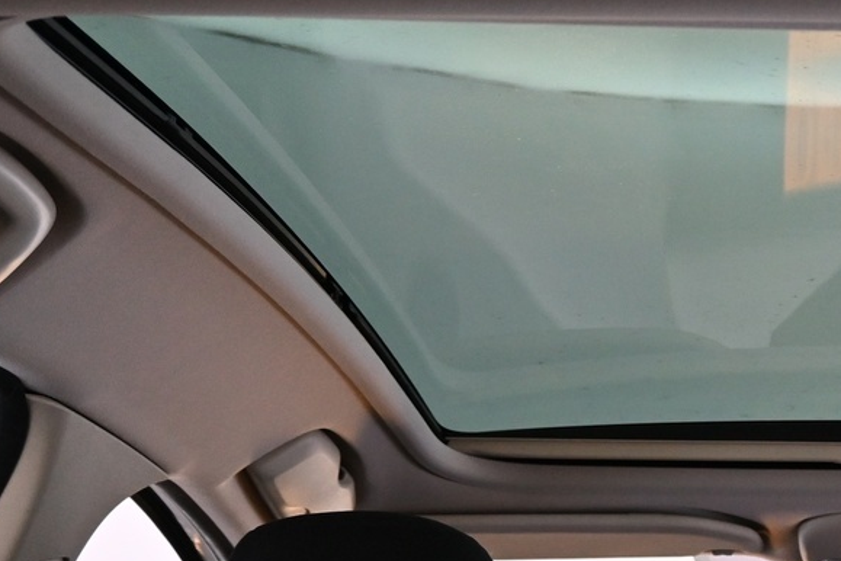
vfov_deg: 15.8
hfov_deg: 22.5
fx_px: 2011
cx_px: 890
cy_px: 435
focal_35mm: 86
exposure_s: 1/30
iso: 1250
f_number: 3.8
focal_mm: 20.5
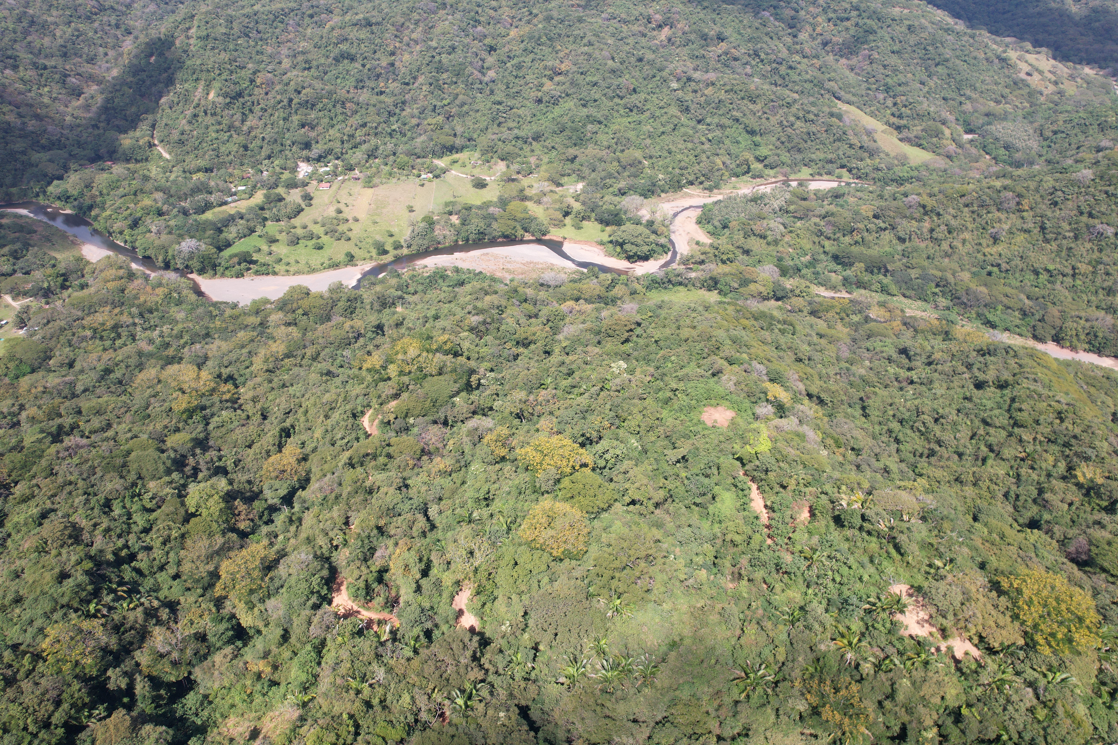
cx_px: 559
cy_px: 372
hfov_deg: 78.6
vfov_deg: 57.2
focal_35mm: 22
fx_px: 683
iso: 100
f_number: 2.8
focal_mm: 8.38
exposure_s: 1/240
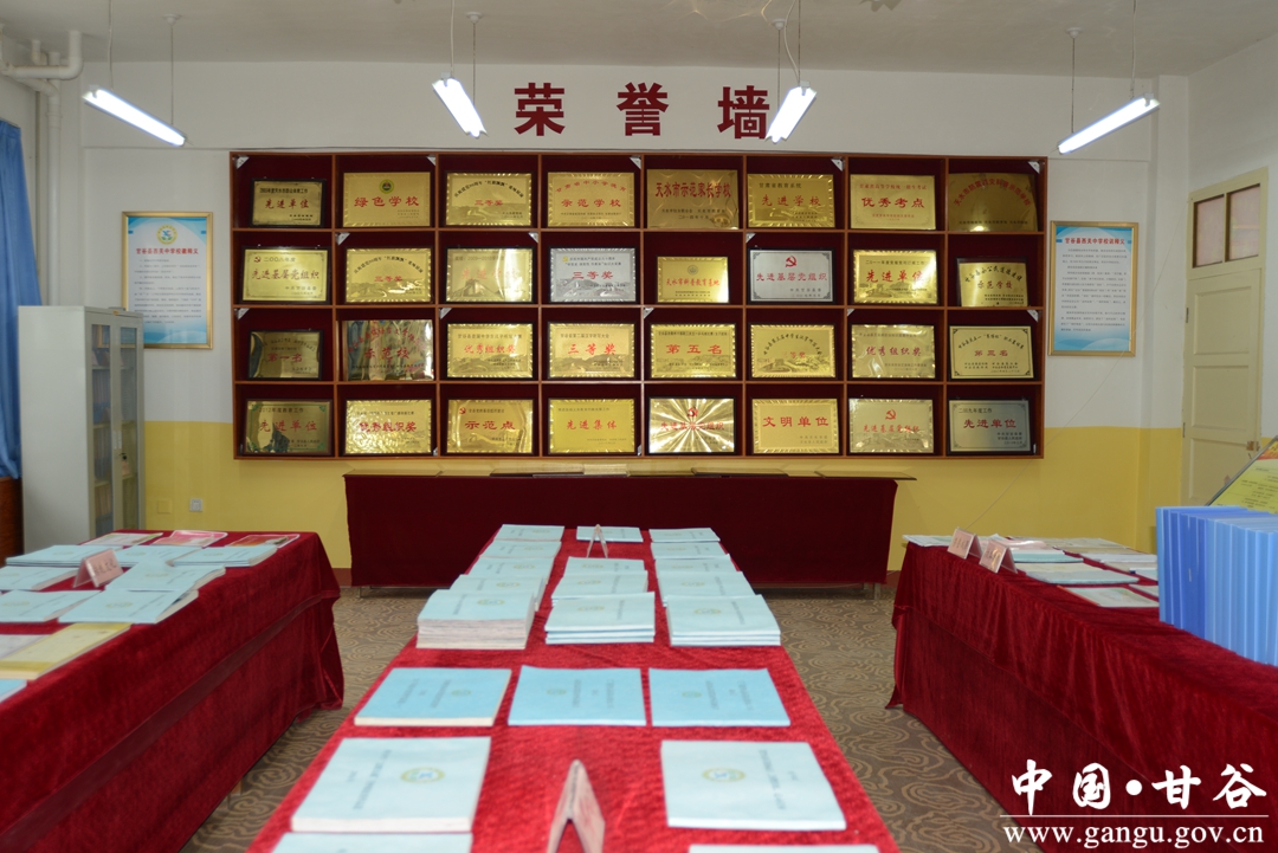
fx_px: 1243
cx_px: 639
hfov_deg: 54.4
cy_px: 426
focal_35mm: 35
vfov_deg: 37.9
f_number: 4.5
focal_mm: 35
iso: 200
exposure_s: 1/20
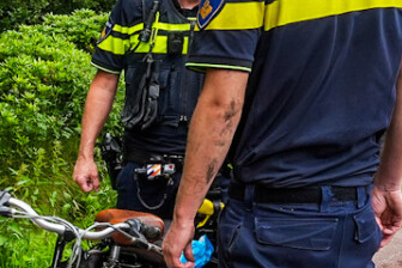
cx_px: -181
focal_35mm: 80
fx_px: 893
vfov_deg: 16.5
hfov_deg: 21.7
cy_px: 307
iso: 320
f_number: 9
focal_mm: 14
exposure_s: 1/160
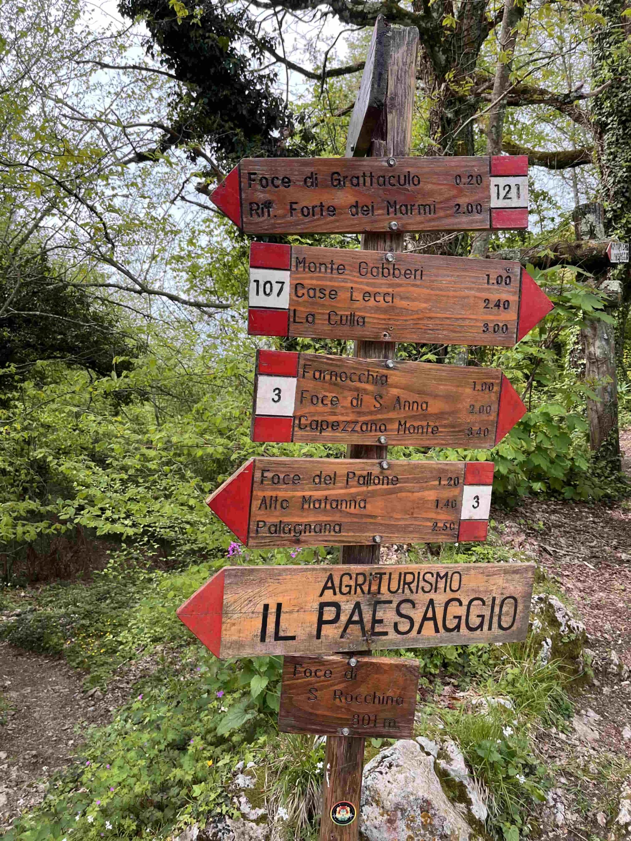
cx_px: 316
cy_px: 420
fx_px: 632
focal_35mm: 26
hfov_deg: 53.1
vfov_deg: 67.3
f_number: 1.6
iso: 50
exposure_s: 1/563
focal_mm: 5.1
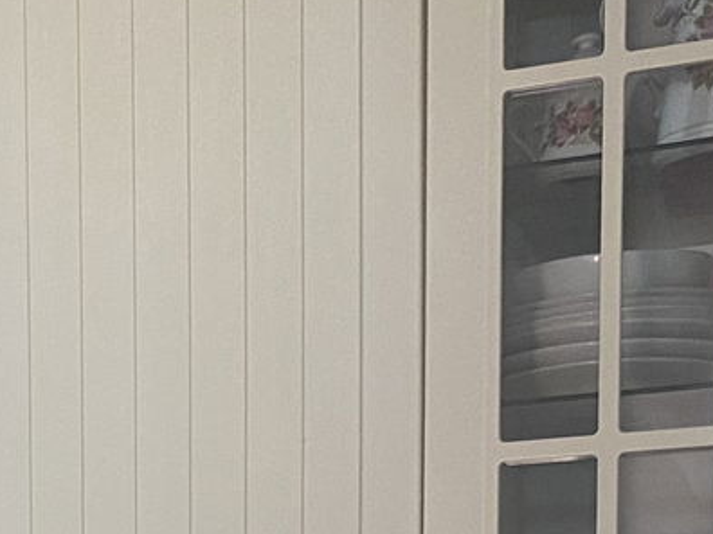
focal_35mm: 105
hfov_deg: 18.0
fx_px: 2163
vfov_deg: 12.6
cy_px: 1010
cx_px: -99
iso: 160
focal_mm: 4.25
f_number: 1.8
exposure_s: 1/50
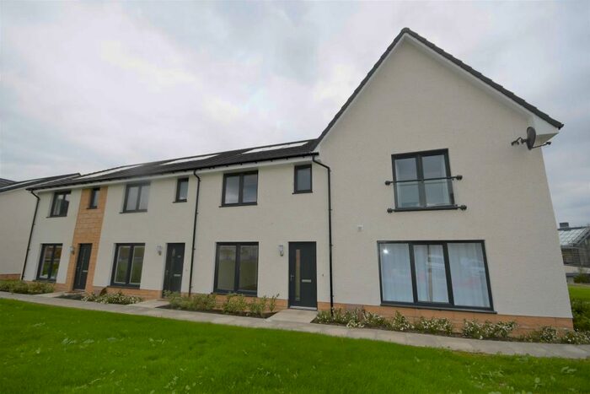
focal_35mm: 15
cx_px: 295
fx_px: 246
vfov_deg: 77.4
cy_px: 197
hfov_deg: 100.4
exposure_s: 1/250
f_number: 6.3
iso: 100
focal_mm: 10
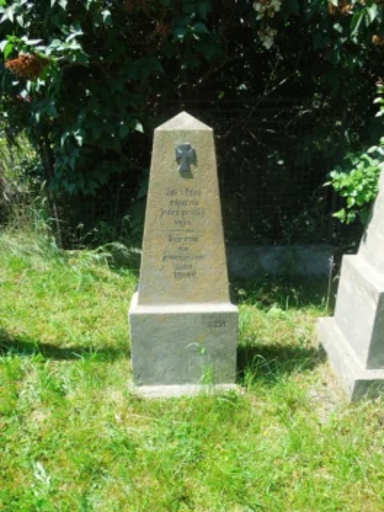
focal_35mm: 25
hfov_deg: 54.9
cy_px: 256
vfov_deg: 69.4
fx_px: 370
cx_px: 192
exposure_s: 1/320
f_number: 6.6
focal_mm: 4.5
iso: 400
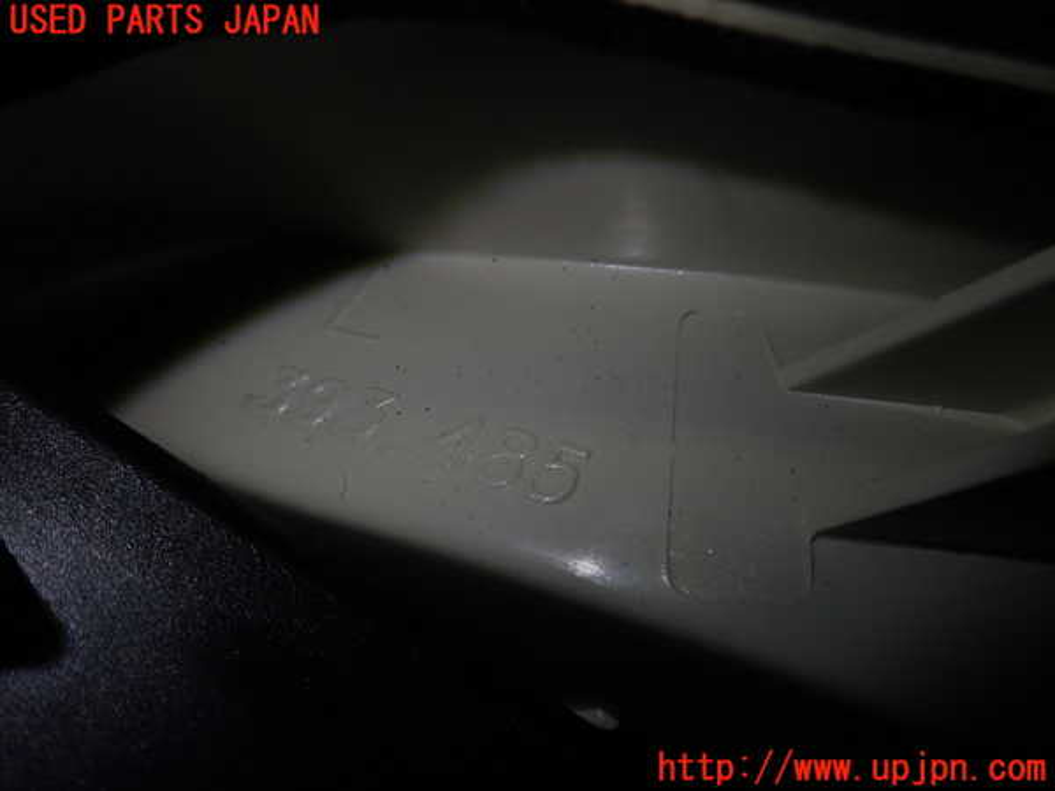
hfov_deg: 60.0
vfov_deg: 46.8
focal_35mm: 30
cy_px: 396
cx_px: 528
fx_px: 914
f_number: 3.2
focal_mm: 5.5
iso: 100
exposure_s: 1/250
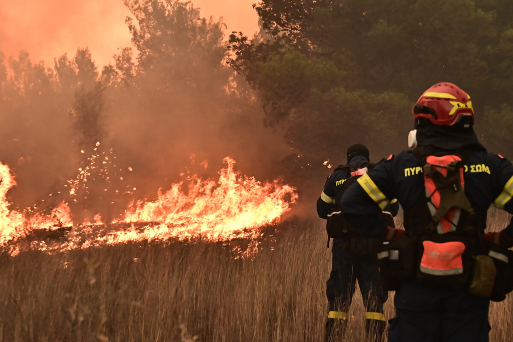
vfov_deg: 26.0
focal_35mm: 52
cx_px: 256
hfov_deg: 38.2
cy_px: 171
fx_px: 741
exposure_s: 1/500
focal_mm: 35
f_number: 4
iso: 1000
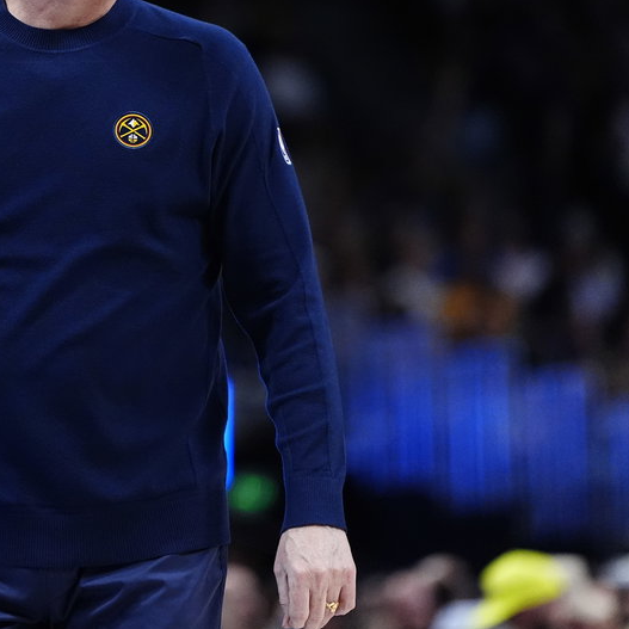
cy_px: 177
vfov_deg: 5.0
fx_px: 7236
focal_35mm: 352
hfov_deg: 5.0
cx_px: 55
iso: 5000
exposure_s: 1/2500
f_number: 2.8
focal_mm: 182
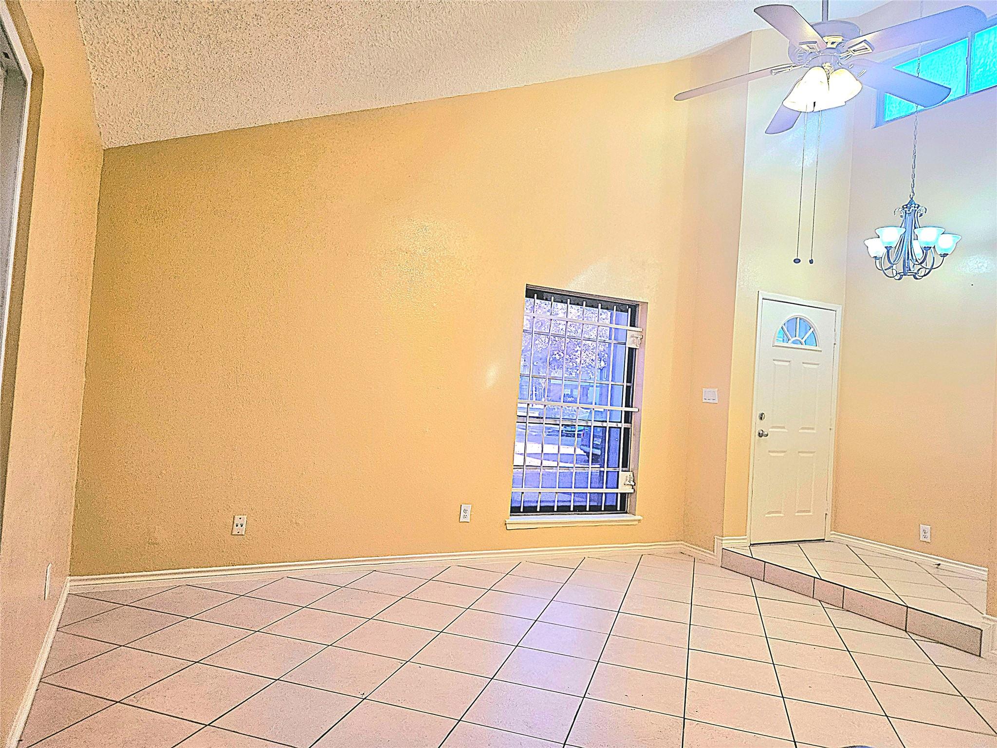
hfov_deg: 73.9
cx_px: 498
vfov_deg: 58.9
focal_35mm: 23
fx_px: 662
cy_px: 374
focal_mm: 5.4
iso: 160
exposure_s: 1/120
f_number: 1.8
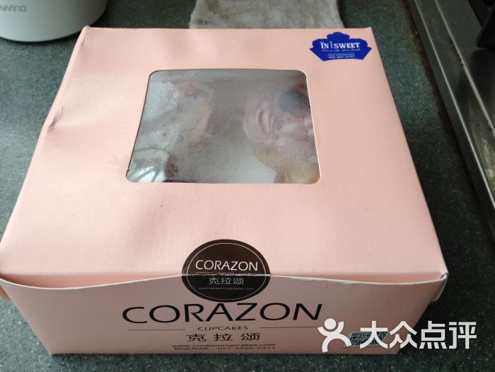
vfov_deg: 40.7
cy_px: 186
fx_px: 500
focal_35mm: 35
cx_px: 248
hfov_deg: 52.6
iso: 64
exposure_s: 1/120
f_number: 2.4
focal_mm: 4.28
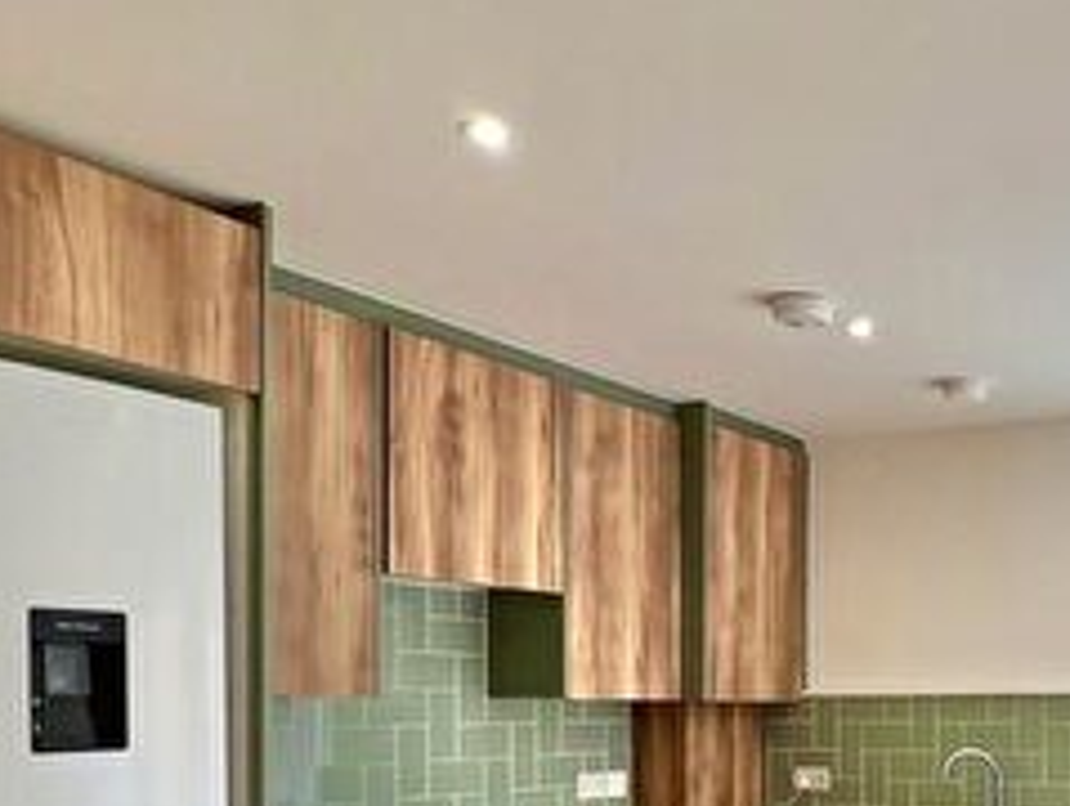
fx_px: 1176
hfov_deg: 43.2
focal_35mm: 38
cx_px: 1030
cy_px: 723
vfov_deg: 35.6
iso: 40
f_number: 1.8
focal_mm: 1.57
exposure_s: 1/100
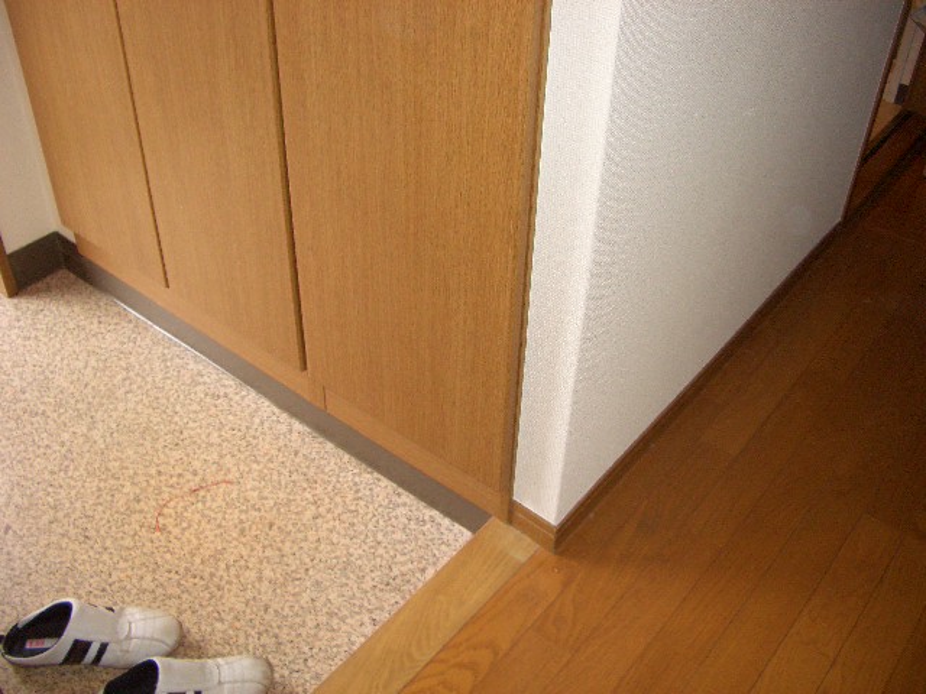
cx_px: 463
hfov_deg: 52.6
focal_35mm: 35
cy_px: 347
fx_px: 936
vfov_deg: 40.7
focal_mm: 5.8
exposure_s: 1/60
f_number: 2.6
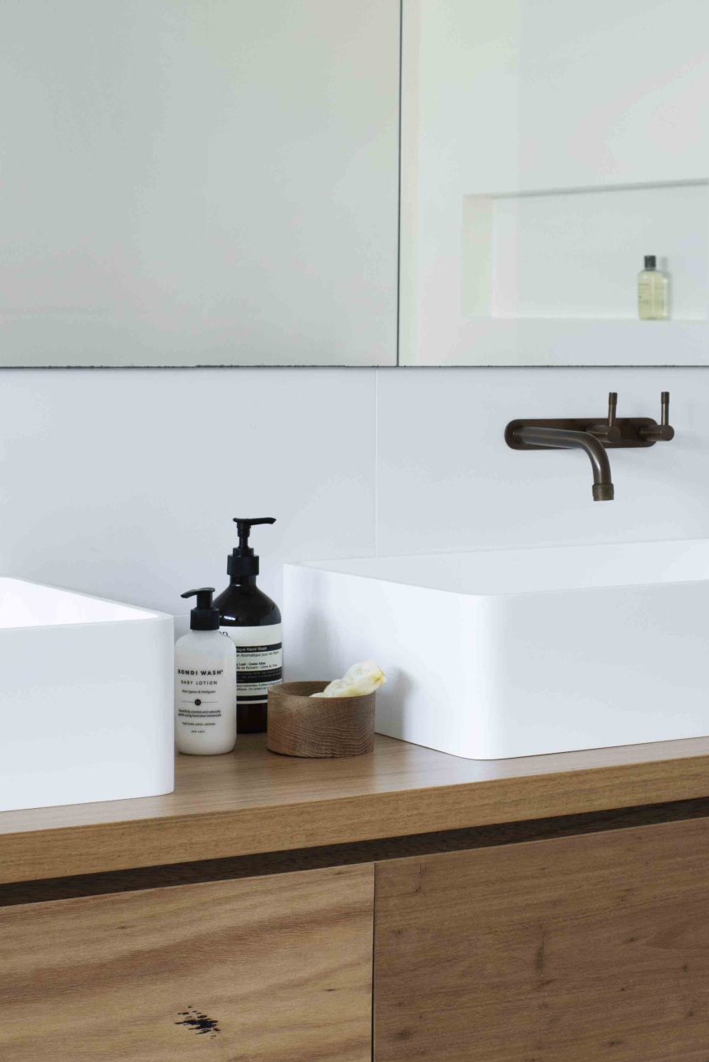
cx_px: 481
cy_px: 441
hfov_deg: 17.5
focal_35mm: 78
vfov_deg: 25.9
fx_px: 2303
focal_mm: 35
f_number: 8
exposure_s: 1/5
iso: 200
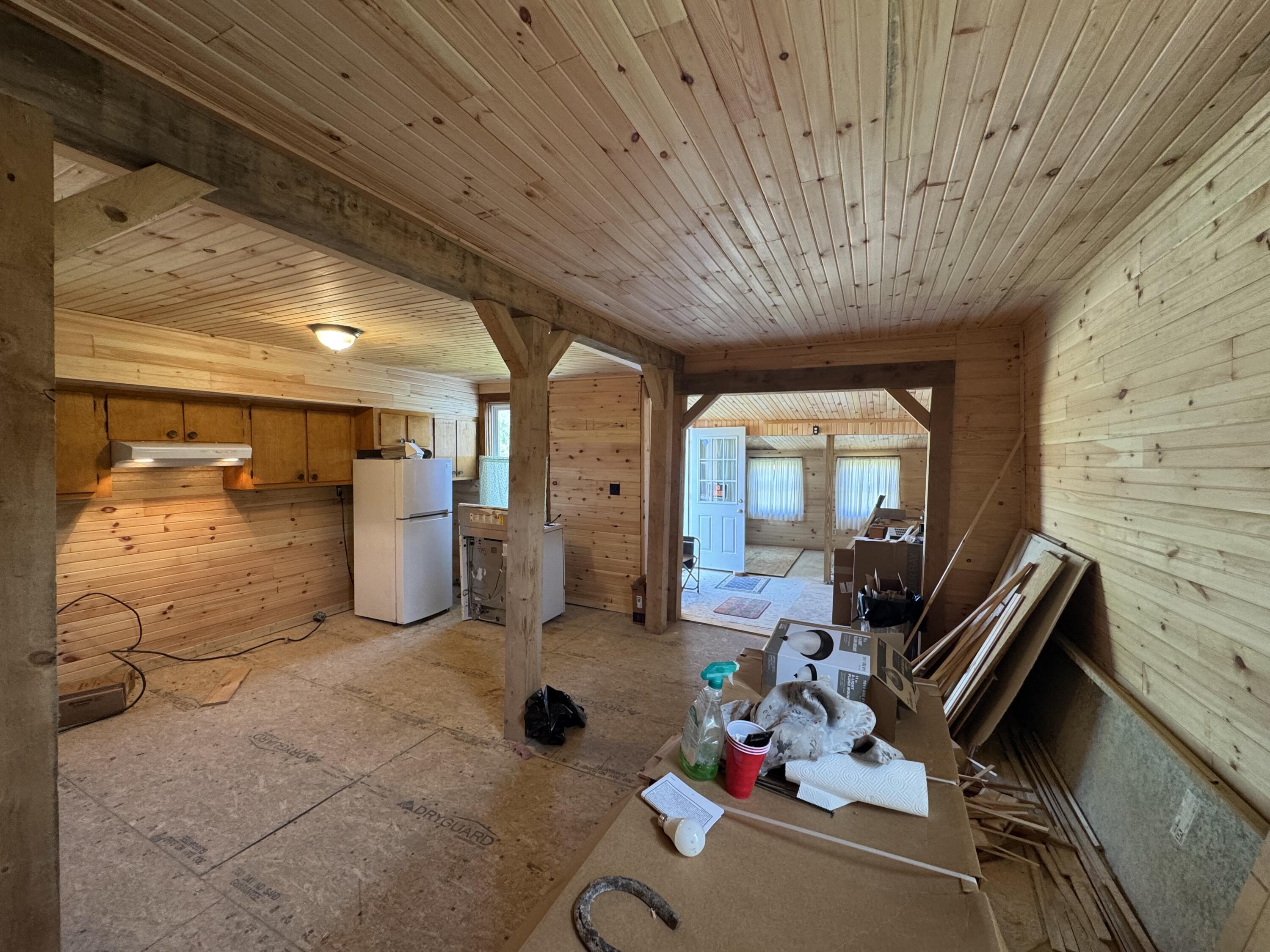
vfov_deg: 85.7
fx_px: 514
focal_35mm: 14
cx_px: 635
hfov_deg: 102.1
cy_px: 476
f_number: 2.2
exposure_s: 1/60
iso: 200
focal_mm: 2.22
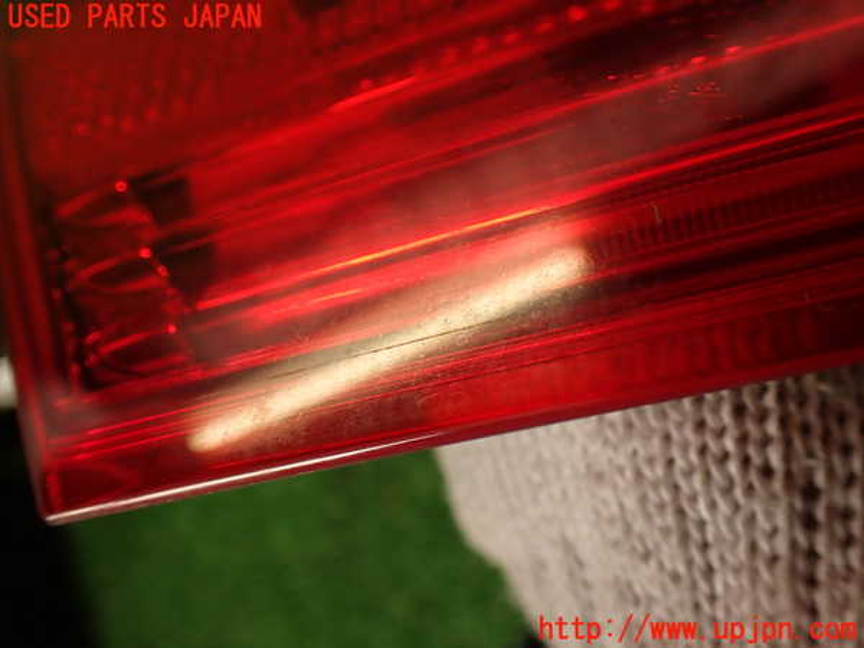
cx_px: 432
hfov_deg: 56.8
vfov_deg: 44.2
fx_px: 799
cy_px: 324
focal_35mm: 32
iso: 100
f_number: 2.4
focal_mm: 5.79
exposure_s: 1/60
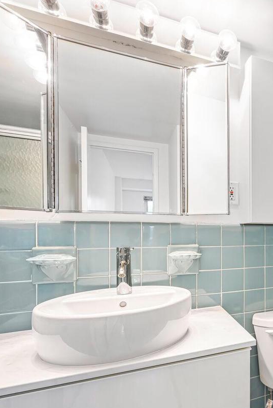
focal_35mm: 25
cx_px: 298
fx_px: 284
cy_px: 229
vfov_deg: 71.2
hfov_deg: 41.3
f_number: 9
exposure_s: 1/2
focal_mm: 14
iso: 200
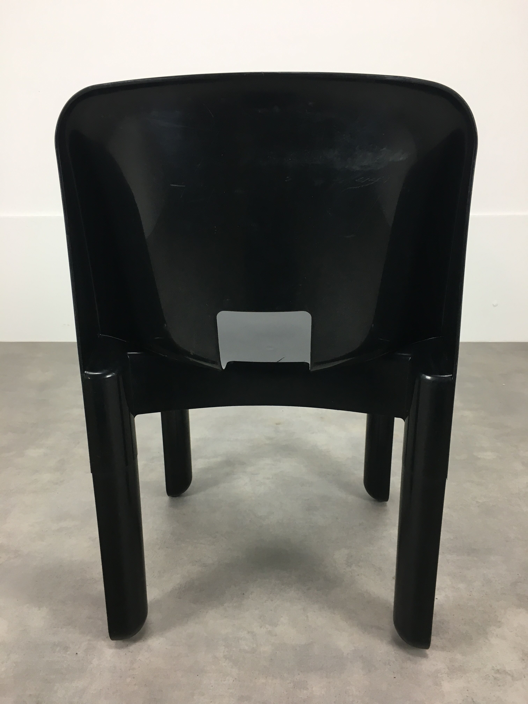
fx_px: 590
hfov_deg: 48.2
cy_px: 352
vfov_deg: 61.7
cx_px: 264
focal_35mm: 29
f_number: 2.2
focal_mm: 4.15
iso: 80
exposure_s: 1/33
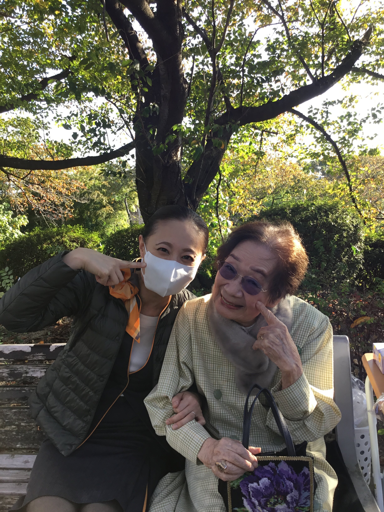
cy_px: 256
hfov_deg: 45.4
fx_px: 459
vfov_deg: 58.4
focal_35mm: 31
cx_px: 192
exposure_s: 1/124
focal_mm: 3.3
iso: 25
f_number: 2.4
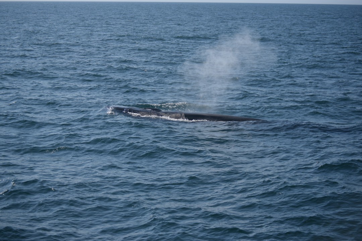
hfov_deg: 24.6
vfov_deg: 16.6
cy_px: 120
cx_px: 181
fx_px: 830
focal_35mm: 82
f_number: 4
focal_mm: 55
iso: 200
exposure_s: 1/4000
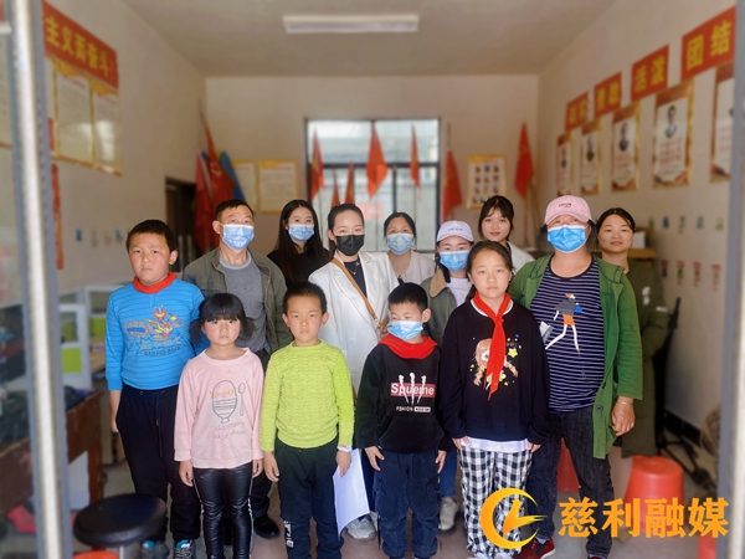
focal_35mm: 26
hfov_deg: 67.3
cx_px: 372
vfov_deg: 53.1
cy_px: 280
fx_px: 560
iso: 40
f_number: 1.8
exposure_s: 1/122
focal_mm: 4.25
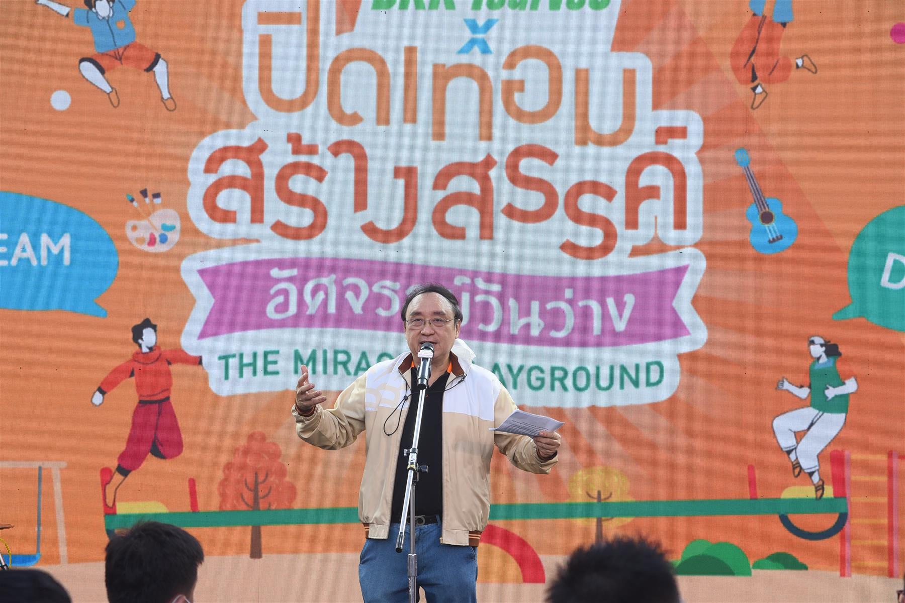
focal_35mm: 105
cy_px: 302
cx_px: 452
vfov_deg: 13.0
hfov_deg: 19.5
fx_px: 2639
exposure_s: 1/200
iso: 400
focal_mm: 105
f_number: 8
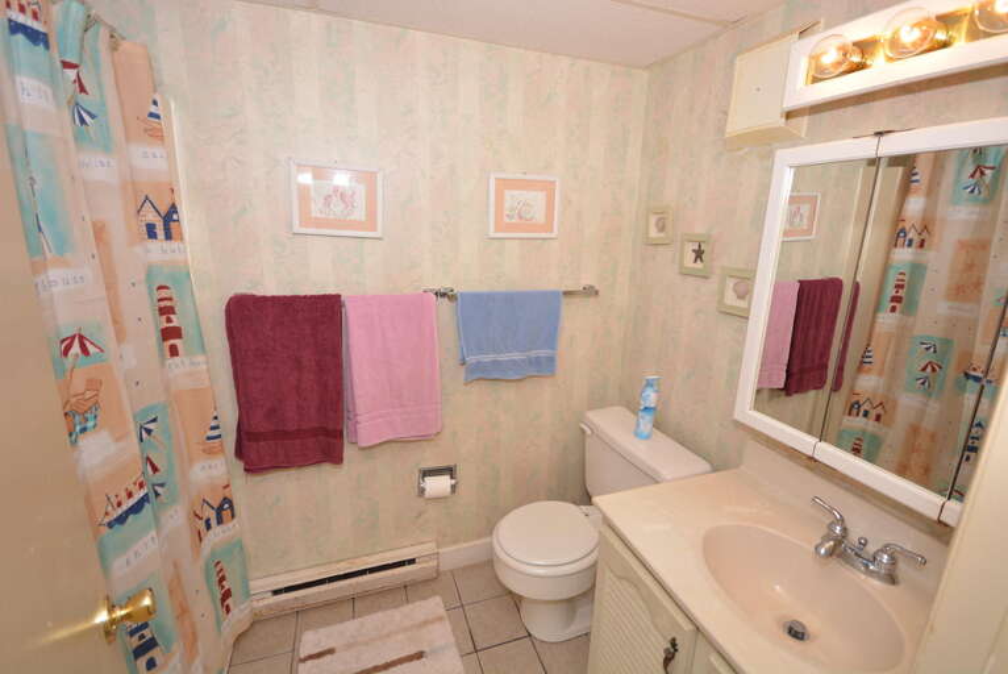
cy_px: 337
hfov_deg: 100.3
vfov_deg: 77.4
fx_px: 420
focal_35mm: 15
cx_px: 504
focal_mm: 10
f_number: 5
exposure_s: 1/60
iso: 250
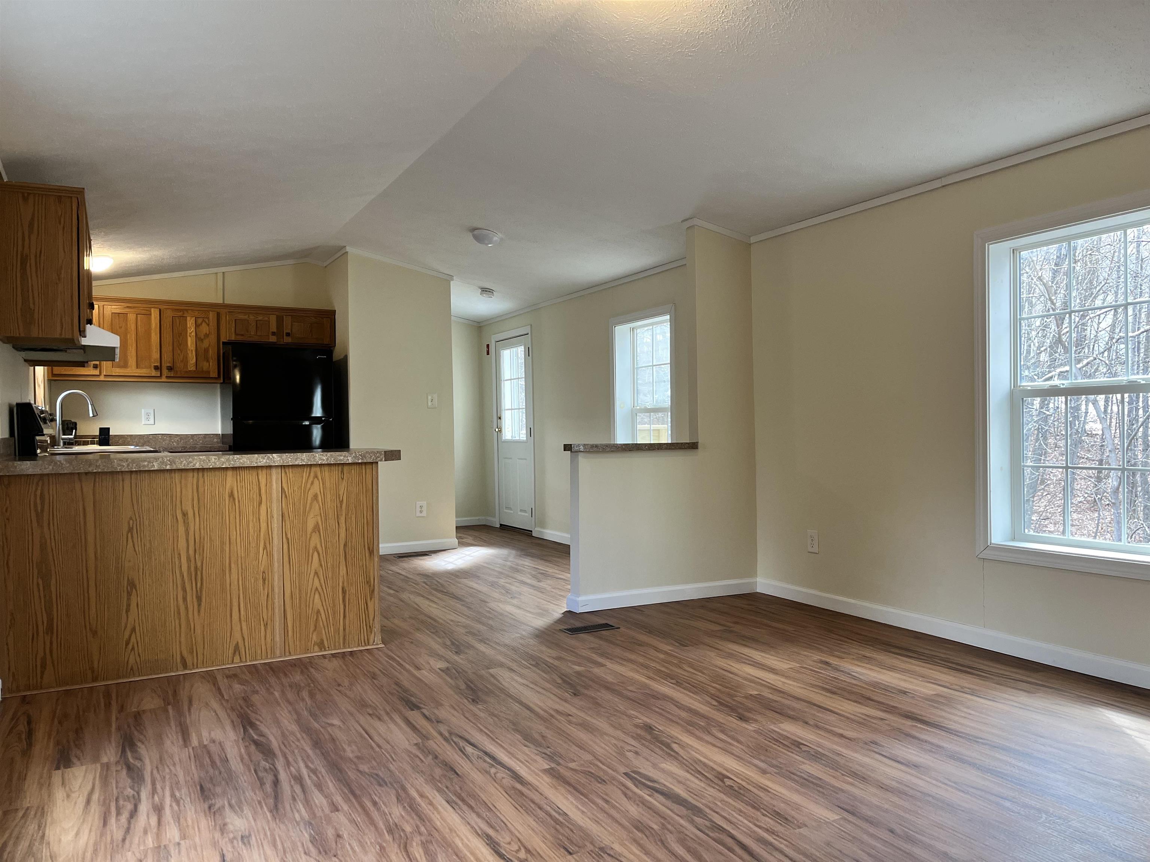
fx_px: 864
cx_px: 575
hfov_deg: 67.3
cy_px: 431
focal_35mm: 26
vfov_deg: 53.1
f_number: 1.6
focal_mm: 5.1
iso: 125
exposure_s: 1/120
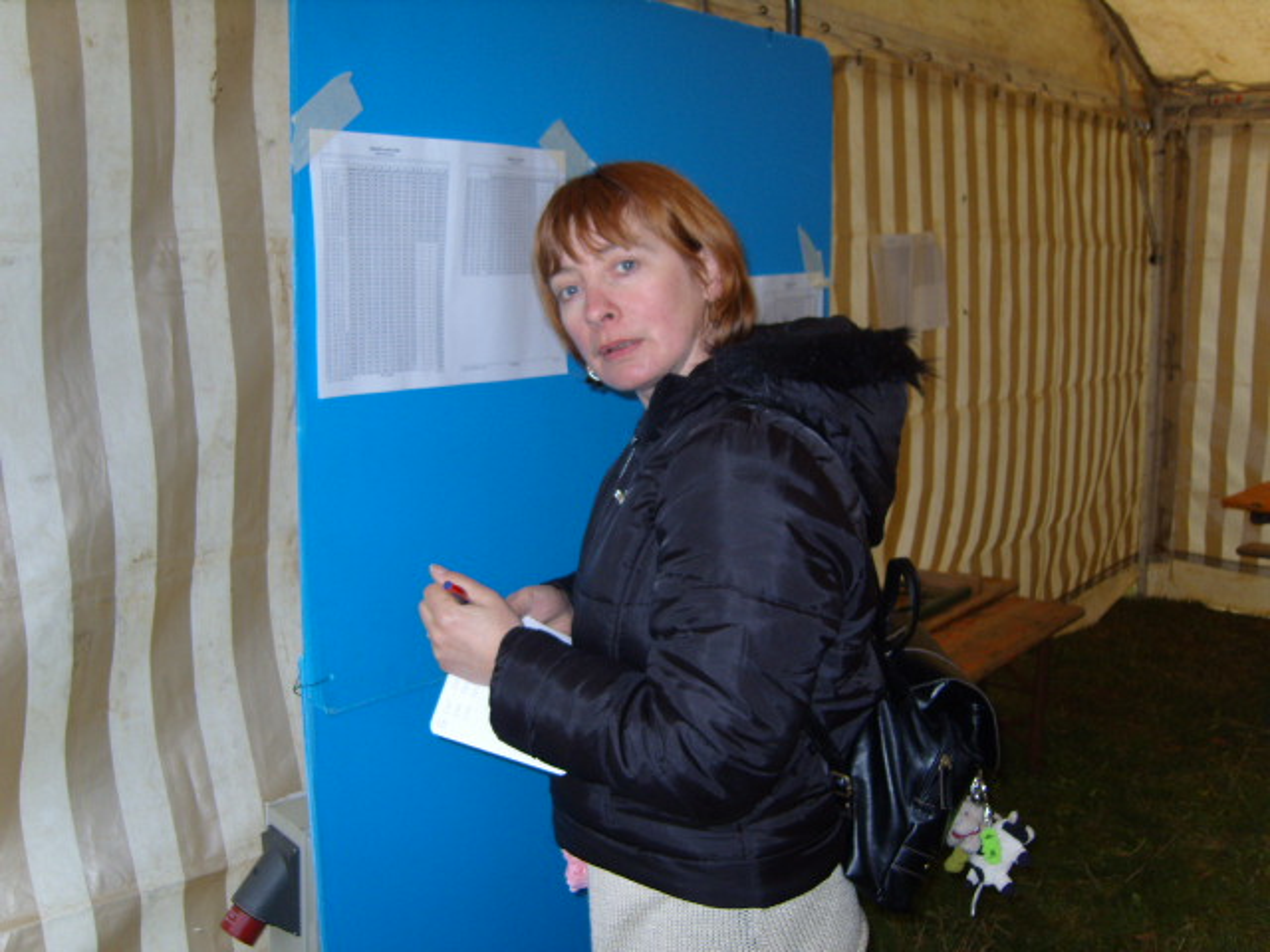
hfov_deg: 52.6
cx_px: 635
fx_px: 1284
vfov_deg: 40.7
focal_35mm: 35
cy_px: 476
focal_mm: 7.4
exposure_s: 1/30
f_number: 2.8
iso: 100
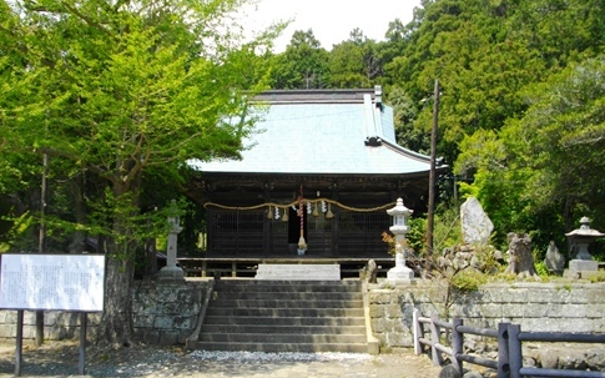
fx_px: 577
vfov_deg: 36.3
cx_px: 304
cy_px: 198
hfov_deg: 55.3
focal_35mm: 35
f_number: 2.9
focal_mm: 5.7
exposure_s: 1/800
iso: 100
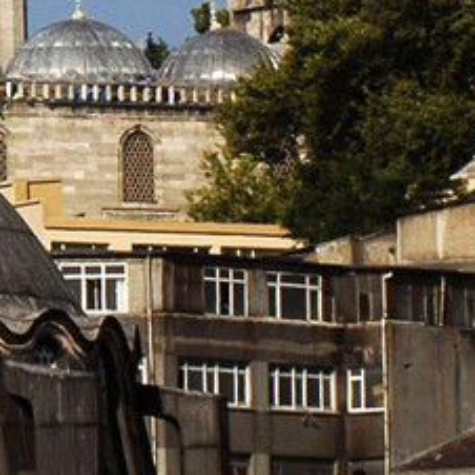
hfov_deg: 1.5
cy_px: -592
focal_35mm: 1128
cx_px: -742
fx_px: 17512
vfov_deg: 1.6
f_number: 8
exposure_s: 1/640
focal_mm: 125
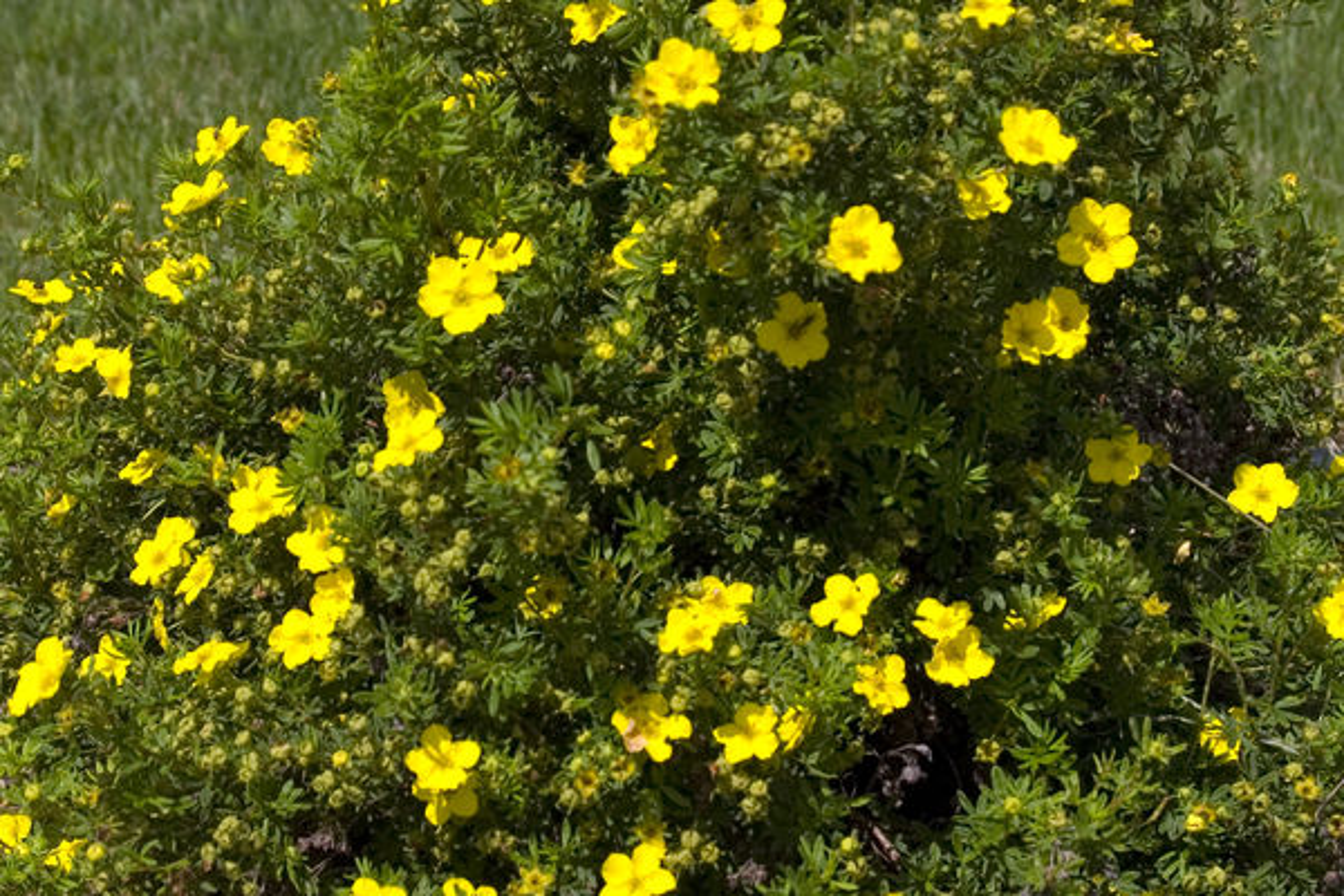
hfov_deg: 30.5
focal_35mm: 66
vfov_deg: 20.6
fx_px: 2464
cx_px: 672
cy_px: 448
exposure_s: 1/800
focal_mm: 44
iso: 200
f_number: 6.3
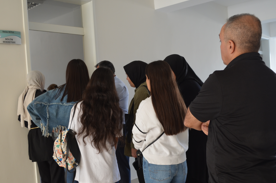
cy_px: 105
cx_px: 136
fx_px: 321
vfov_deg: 31.7
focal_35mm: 42
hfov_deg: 46.5
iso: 500
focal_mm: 22
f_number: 4
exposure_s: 1/60
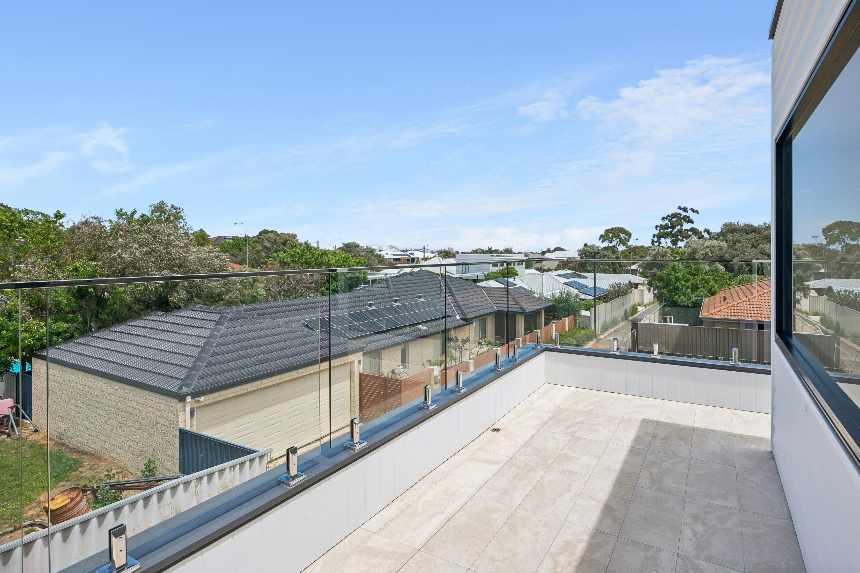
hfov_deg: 89.6
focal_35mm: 18
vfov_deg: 67.2
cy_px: 261
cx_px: 483
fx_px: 430
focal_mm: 16
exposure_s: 1/2500
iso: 400
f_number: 9
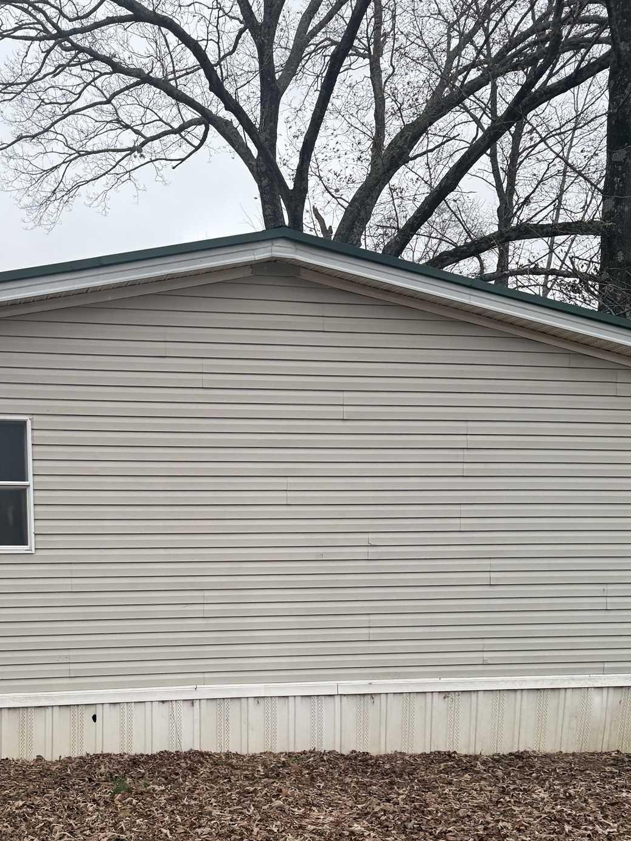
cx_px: 175
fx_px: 972
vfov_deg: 44.7
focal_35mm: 40
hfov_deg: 35.3
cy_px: 661
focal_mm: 6.76
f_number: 1.78
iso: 80
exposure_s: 1/407
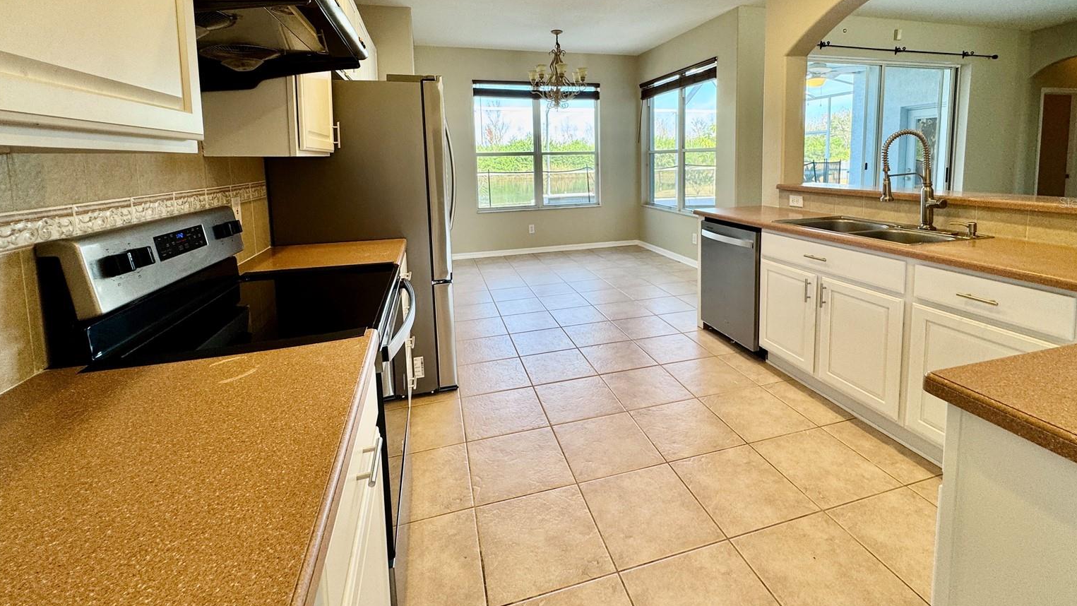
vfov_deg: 65.3
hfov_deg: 99.3
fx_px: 457
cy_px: 202
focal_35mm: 16
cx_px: 561
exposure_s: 1/120
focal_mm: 2.22
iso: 80
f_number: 2.2
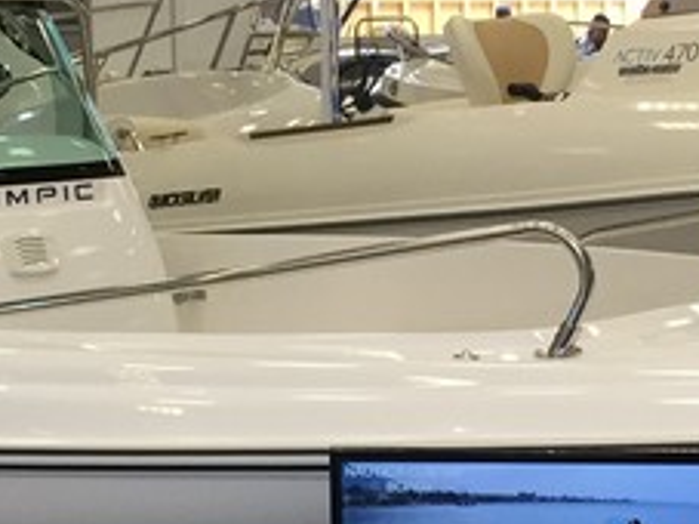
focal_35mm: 131
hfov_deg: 15.0
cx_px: 490
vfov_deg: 11.3
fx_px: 2644
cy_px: 358
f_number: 2.2
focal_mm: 4.15
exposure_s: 1/33
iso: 50
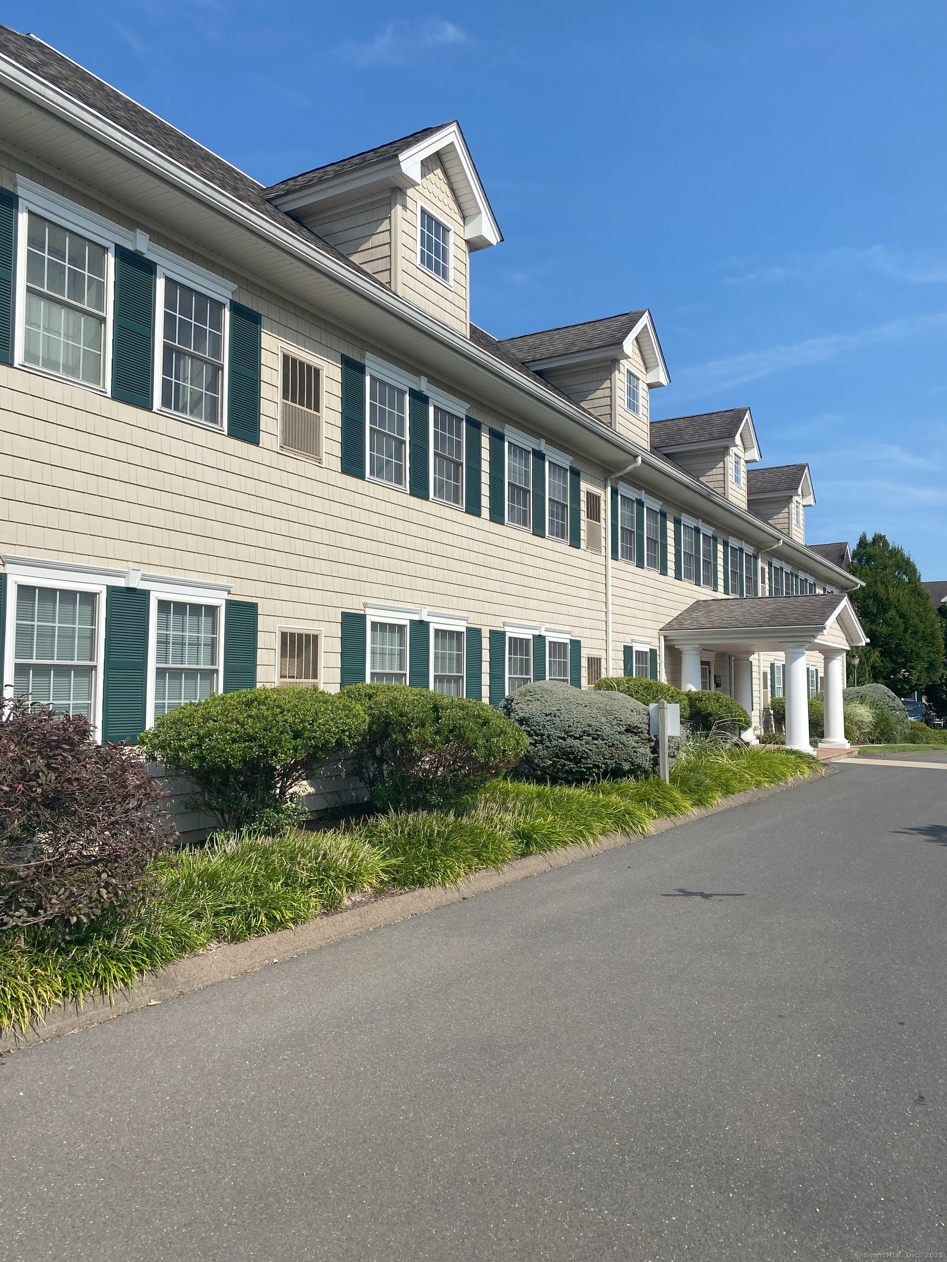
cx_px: 474
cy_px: 631
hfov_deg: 53.1
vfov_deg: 67.3
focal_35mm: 26
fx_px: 948
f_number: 1.8
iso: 32
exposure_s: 1/2967
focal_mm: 4.25
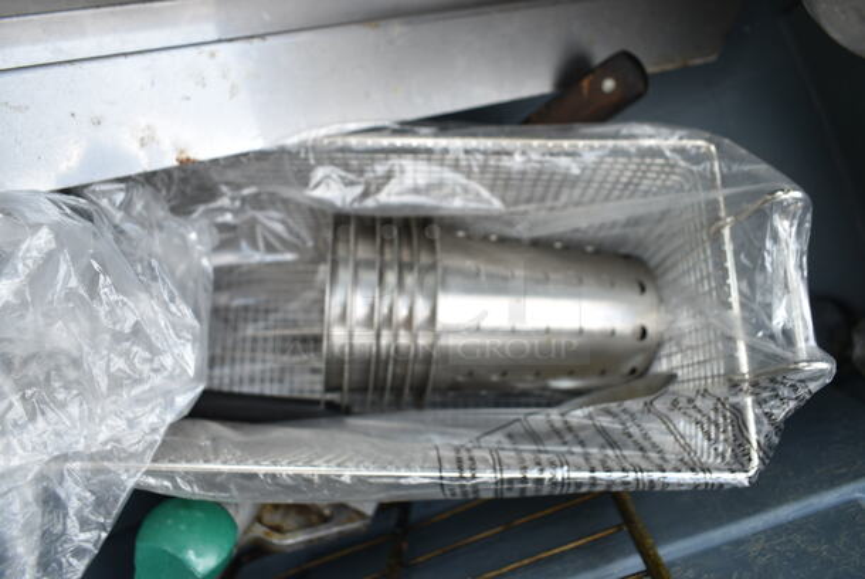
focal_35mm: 27
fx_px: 649
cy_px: 290
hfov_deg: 67.3
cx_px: 432
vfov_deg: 48.0
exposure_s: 1/60
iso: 100
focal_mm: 18
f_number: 4
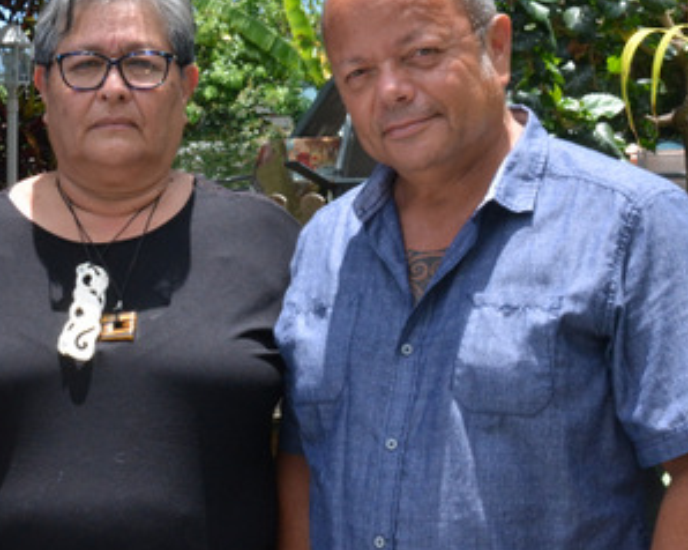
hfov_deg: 21.4
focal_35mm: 88
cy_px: 277
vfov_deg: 17.4
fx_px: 1791
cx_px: 109
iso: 1000
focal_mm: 30
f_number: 13
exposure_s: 1/640
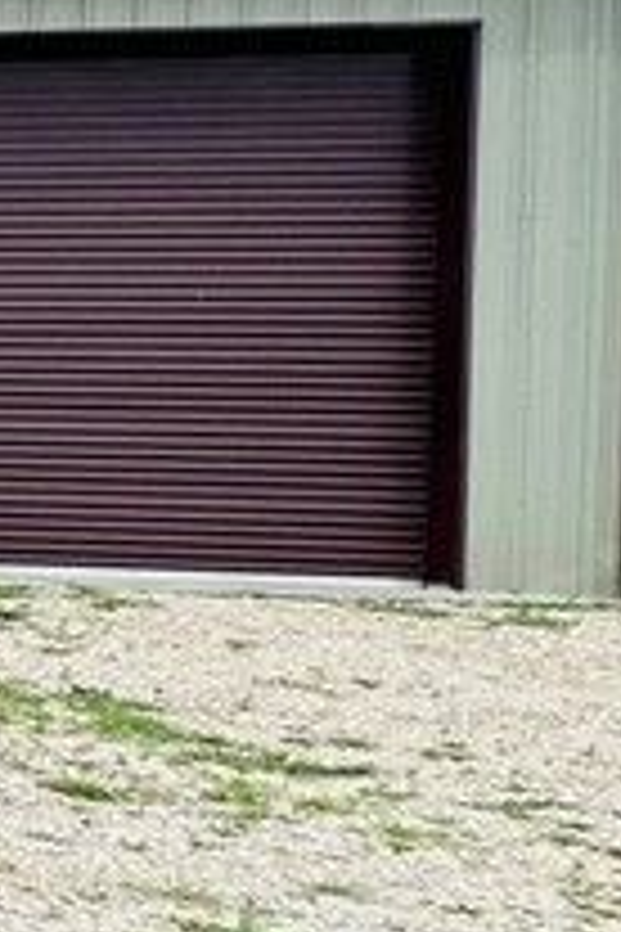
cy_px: 518
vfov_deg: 28.1
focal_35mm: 72
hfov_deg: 10.1
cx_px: -1462
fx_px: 1863
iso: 40
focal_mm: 2.22
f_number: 2.2
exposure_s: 1/572
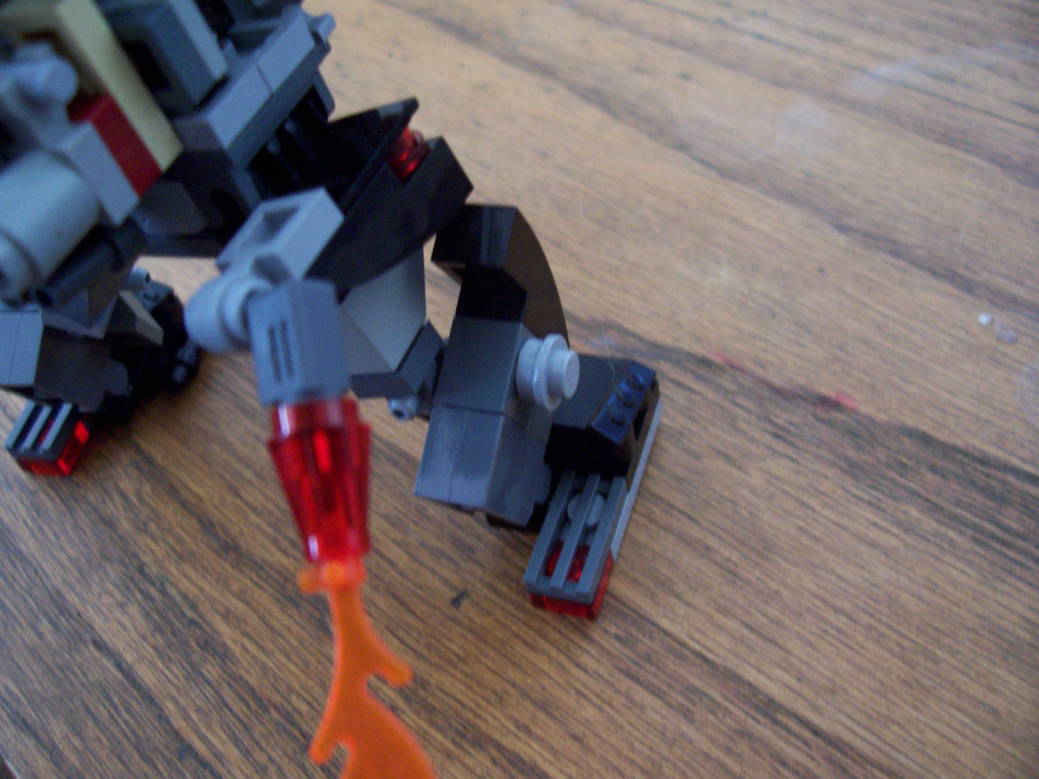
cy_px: 390
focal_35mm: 34
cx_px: 520
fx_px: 1021
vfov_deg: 41.8
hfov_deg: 54.0
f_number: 2.7
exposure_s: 1/8
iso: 160
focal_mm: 5.6
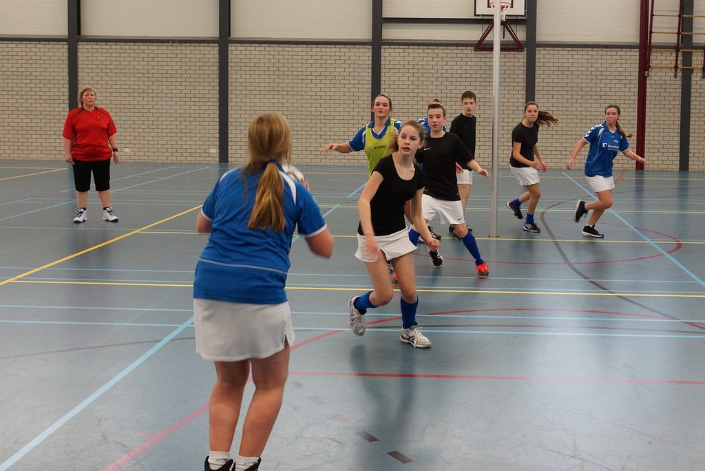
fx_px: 705
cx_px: 352
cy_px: 236
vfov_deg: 36.9
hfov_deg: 53.1
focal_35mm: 36
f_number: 3.5
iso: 1250
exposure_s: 1/200
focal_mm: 24
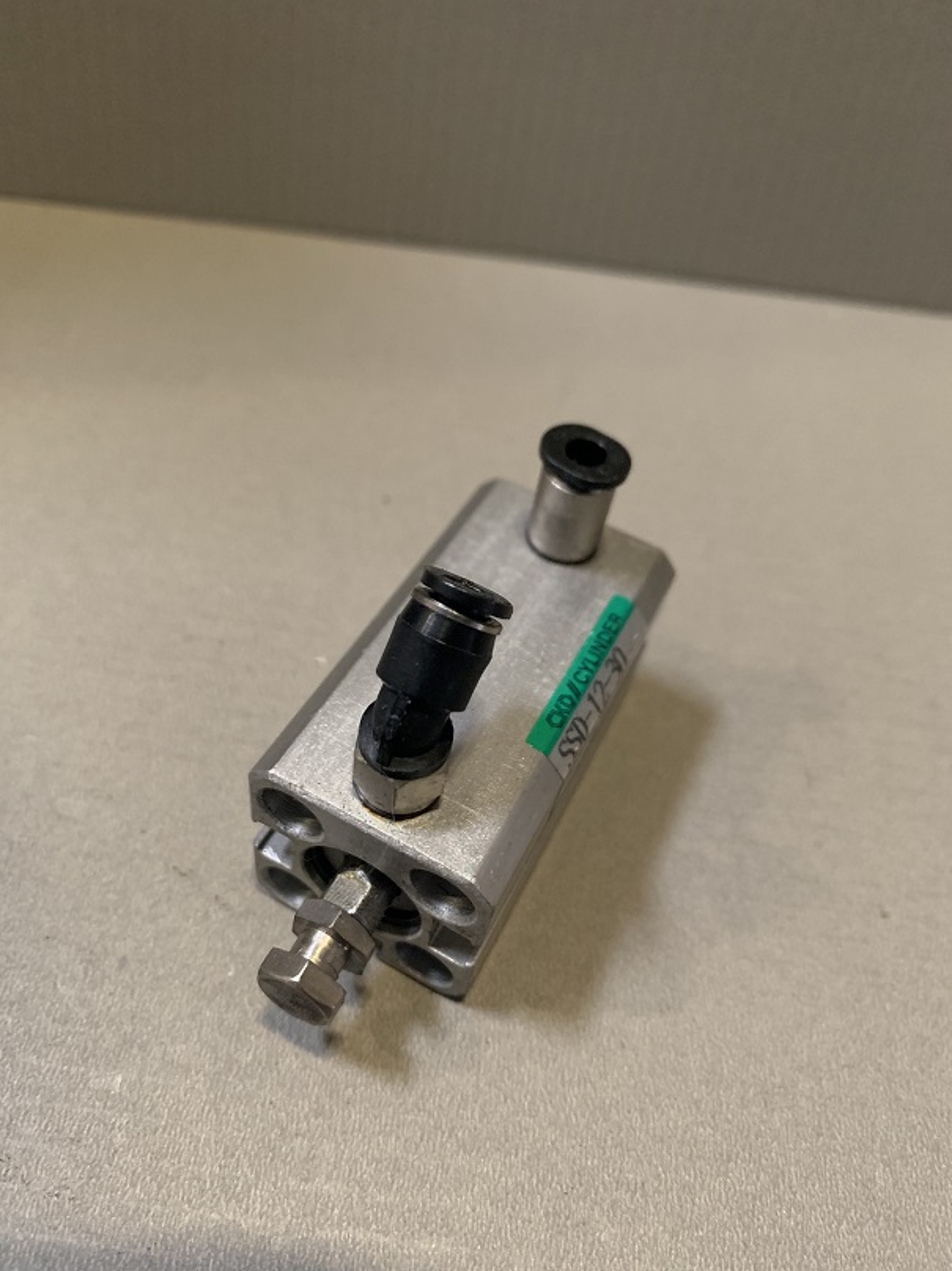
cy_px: 636
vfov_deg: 67.3
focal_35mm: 26
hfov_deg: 53.1
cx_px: 476
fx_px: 954
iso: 400
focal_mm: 4.25
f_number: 1.8
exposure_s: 1/39
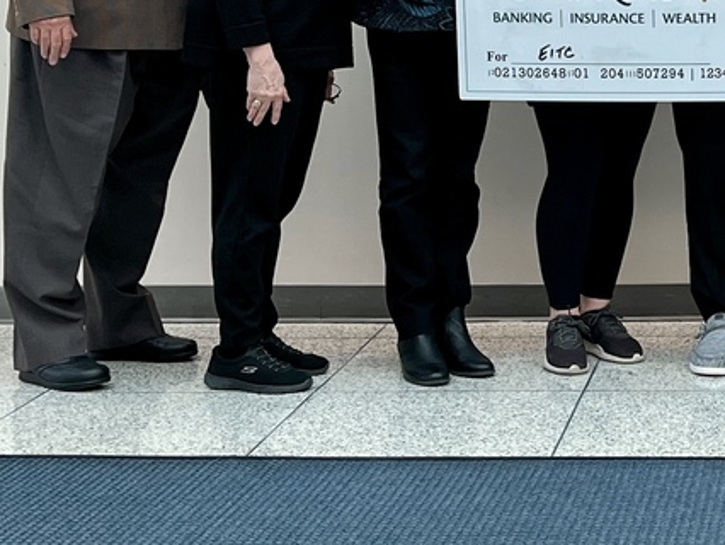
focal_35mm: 61
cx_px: 849
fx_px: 1278
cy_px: -80
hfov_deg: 28.0
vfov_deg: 22.5
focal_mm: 5.1
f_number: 1.6
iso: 80
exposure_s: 1/120
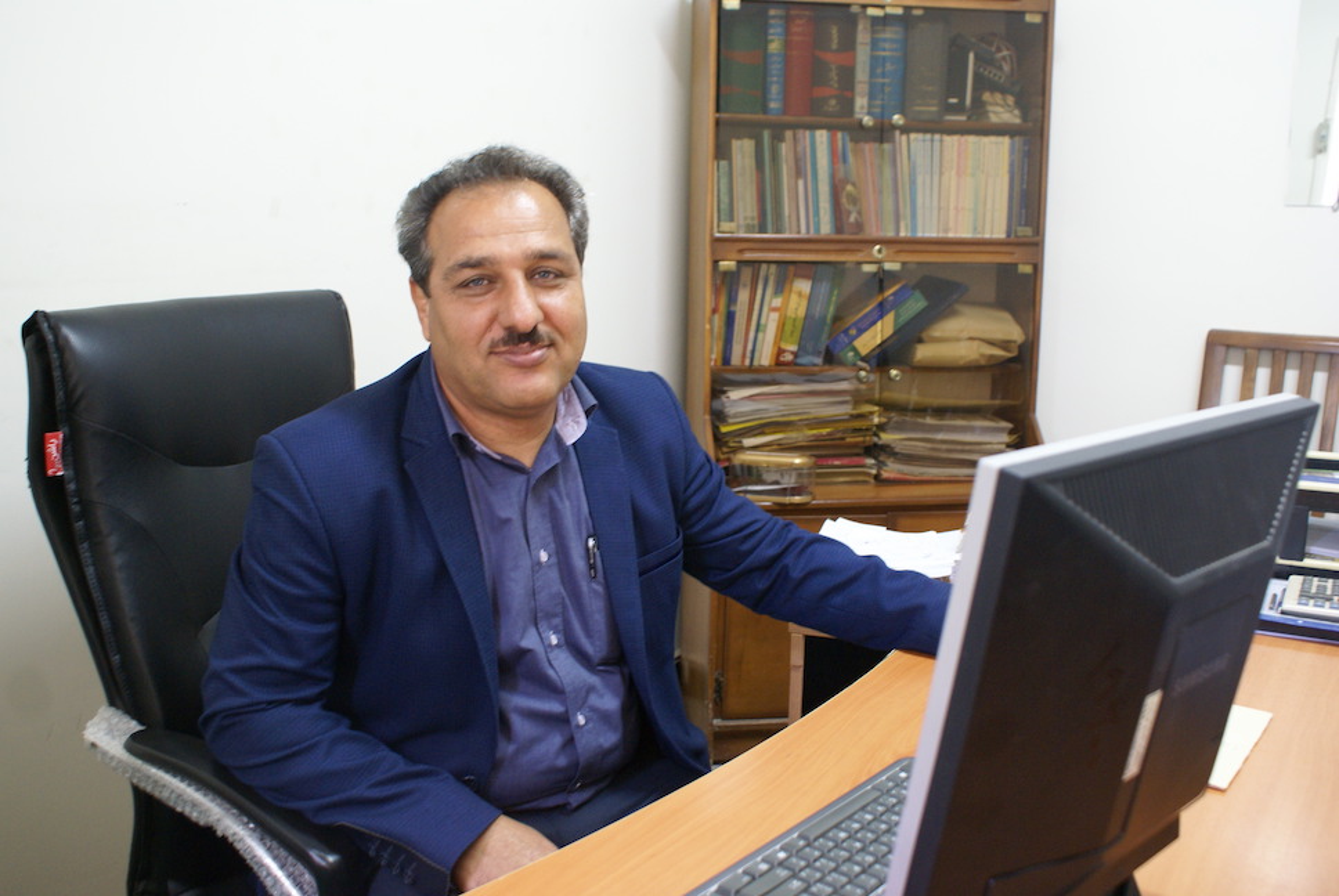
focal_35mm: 33
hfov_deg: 57.2
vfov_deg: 40.1
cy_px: 448
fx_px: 1229
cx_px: 670
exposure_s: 1/13
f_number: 4
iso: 400
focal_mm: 22
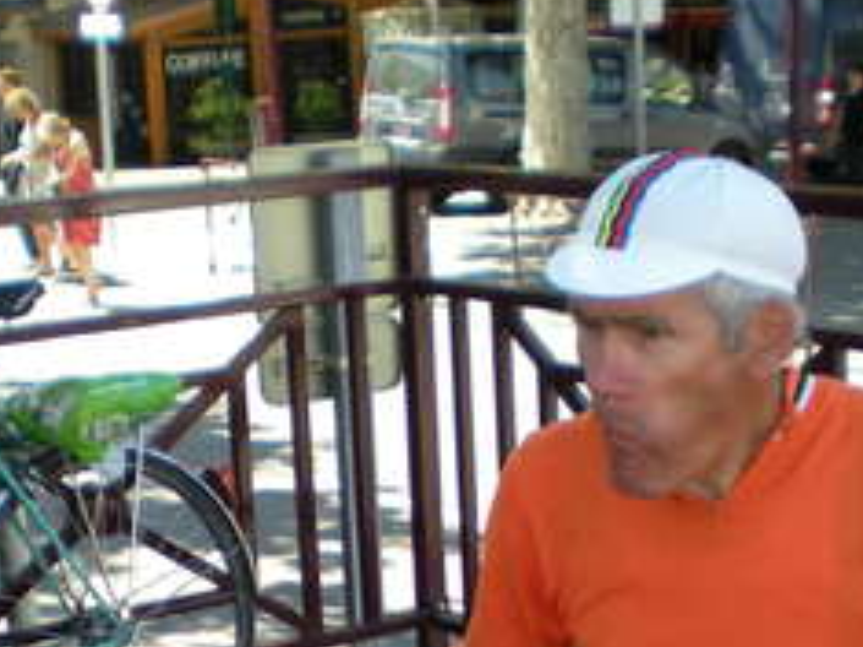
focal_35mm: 97
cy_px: 739
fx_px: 2417
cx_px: 455
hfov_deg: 20.2
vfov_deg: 14.8
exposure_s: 1/166
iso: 64
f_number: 3.1
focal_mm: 6.3
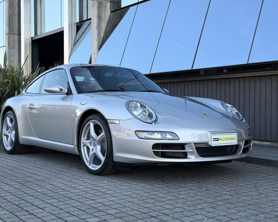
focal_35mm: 51
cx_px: 132
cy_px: 112
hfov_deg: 36.7
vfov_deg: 29.7
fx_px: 419
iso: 64
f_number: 1.78
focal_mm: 6.76
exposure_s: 1/885
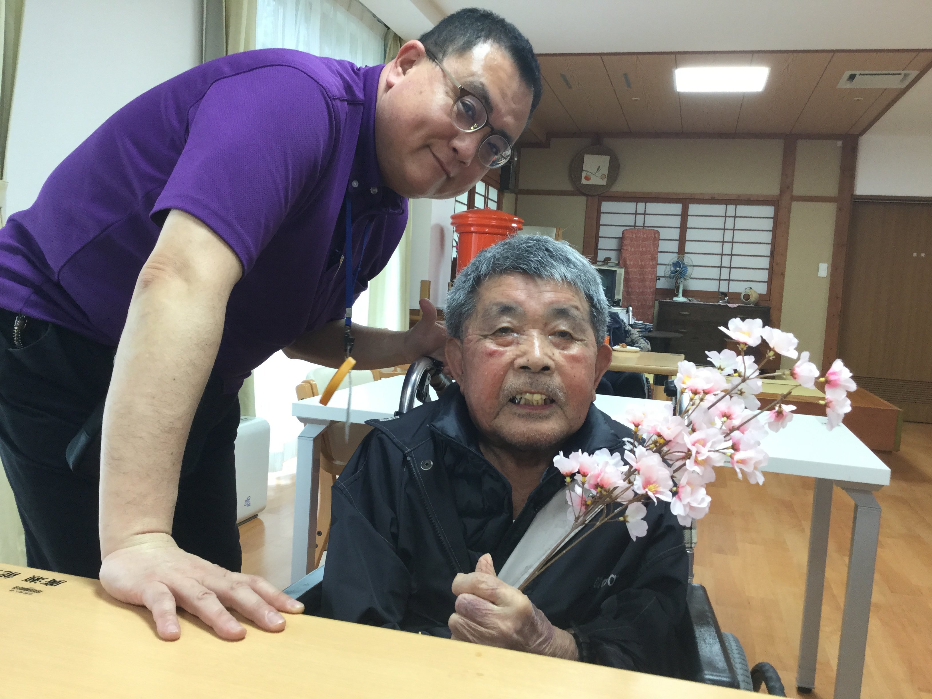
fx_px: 835
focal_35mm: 31
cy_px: 350
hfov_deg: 58.4
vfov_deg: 45.4
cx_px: 466
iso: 50
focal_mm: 3.3
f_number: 2.4
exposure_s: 1/30
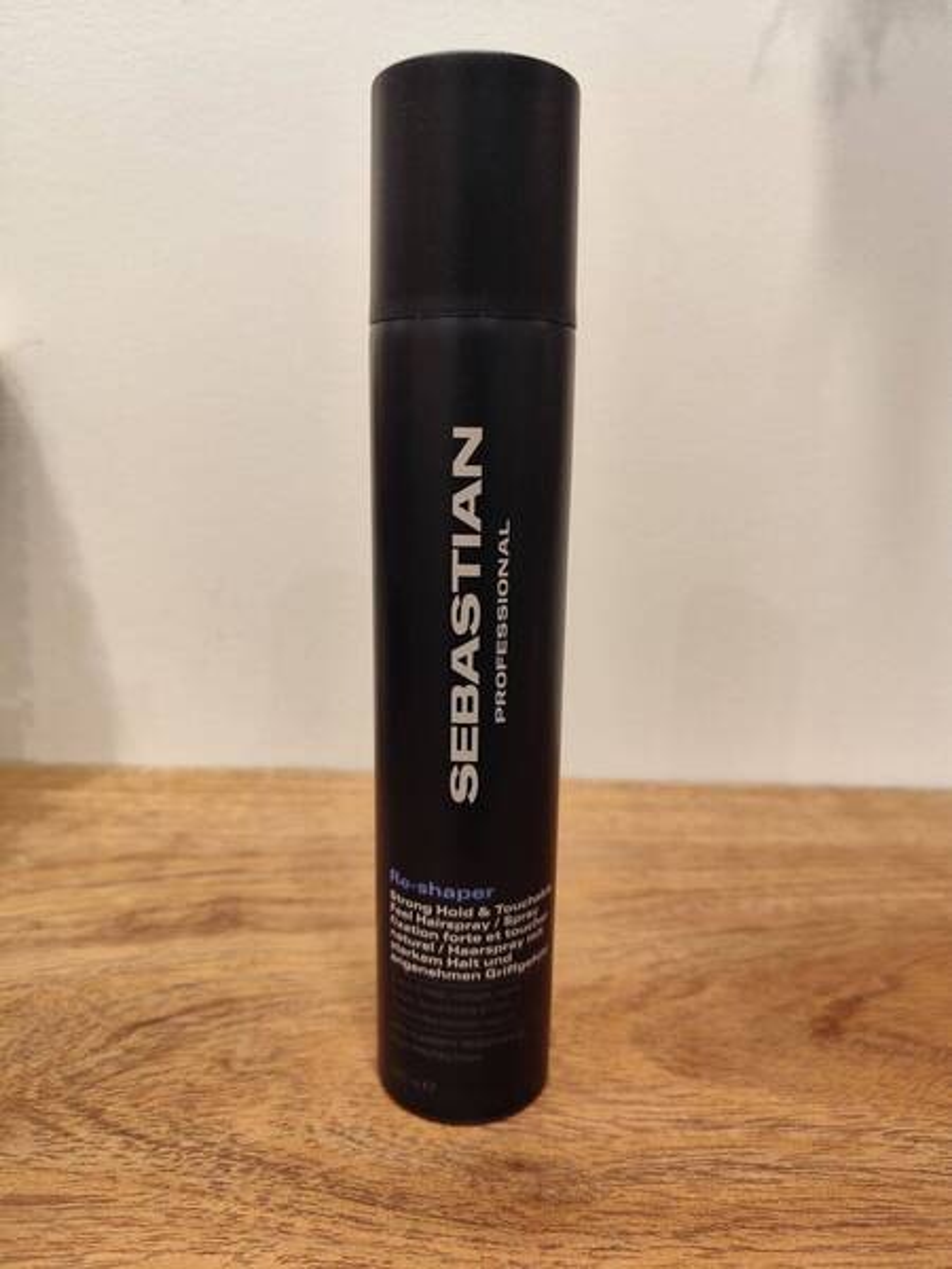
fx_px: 843
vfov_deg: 73.9
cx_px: 476
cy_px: 634
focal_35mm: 23
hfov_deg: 58.9
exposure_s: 1/100
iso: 640
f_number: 1.65
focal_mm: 6.19
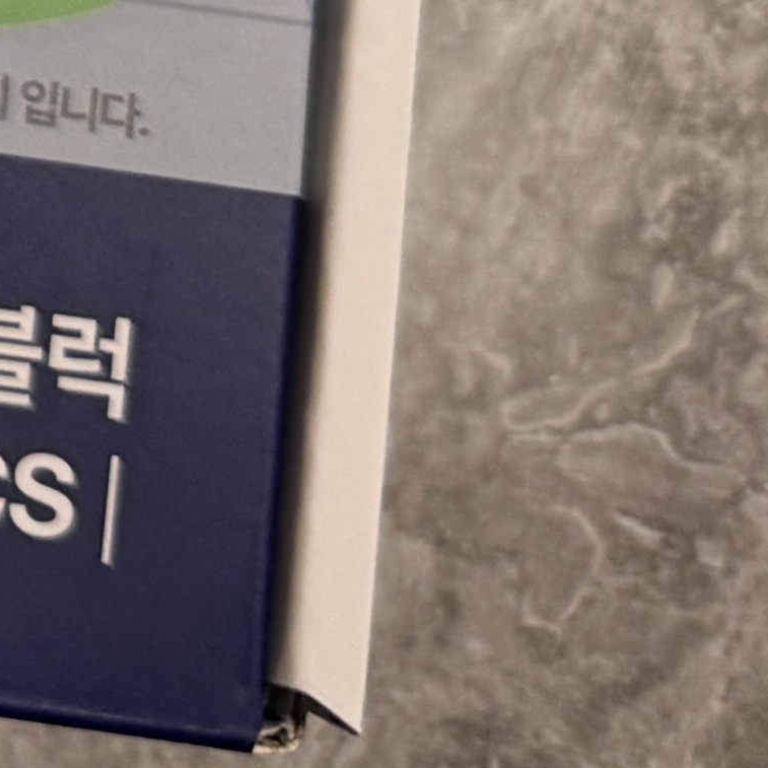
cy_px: -977
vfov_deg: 9.8
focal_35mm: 160
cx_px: -1508
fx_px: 4016
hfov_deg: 9.0
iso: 100
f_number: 1.78
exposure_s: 1/120
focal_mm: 6.76
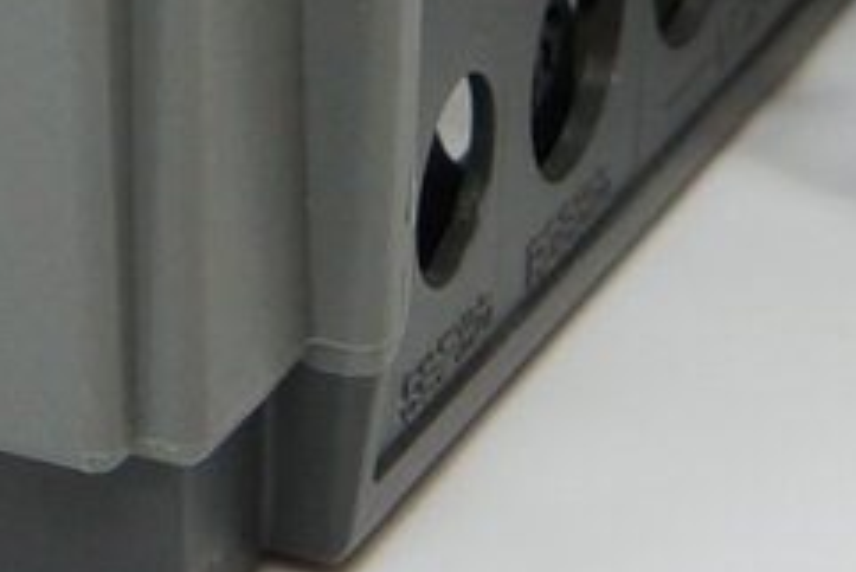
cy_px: -1153
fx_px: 11848
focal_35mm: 498
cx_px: -696
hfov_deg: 4.1
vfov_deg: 2.7
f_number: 5.6
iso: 800
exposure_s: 1/80
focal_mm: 50
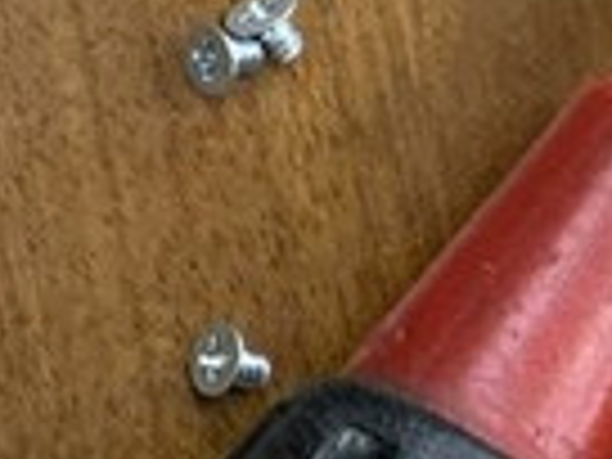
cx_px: -1213
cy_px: -441
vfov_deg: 6.3
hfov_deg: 7.6
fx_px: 4031
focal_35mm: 228
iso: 100
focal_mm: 3
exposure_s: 1/50
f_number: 1.8
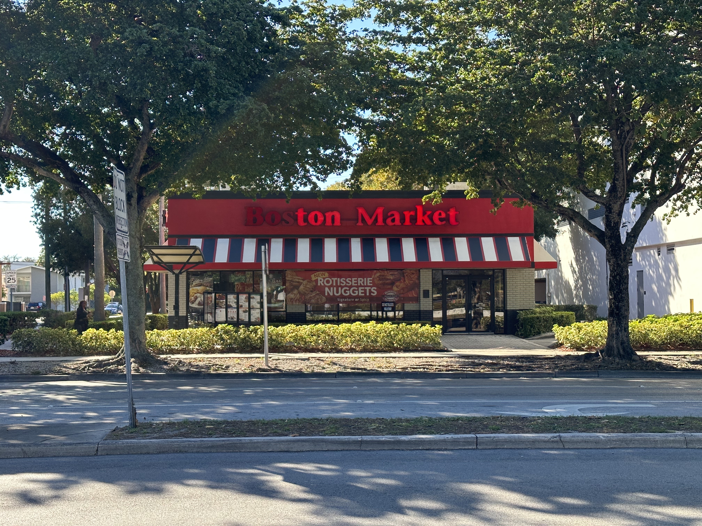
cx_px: 351
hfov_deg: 39.7
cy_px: 263
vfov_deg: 30.3
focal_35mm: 48
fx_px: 973
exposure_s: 1/762
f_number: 1.78
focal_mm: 6.86
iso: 64
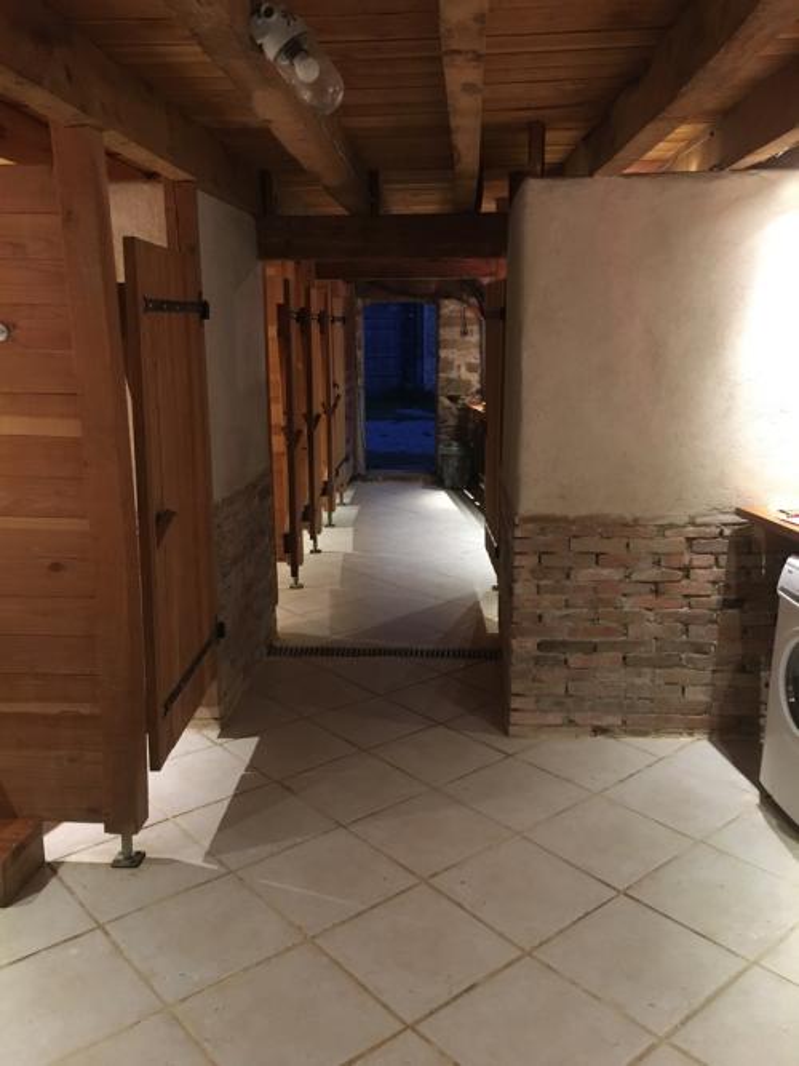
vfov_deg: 61.7
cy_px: 533
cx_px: 400
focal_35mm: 29
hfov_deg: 48.2
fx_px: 893
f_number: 2.2
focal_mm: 4.15
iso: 400
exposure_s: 1/17
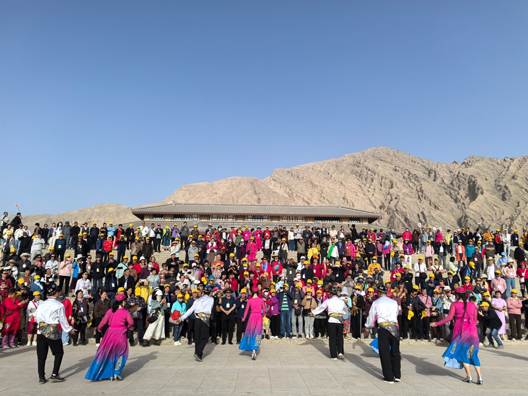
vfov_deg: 51.4
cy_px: 198
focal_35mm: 27
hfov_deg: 65.3
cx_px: 264
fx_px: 412
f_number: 2
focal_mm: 6.35
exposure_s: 1/3584
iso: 50
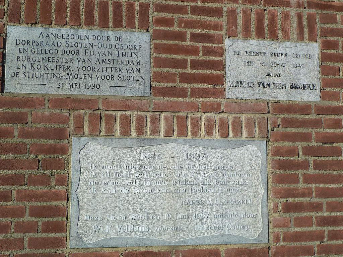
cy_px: 128
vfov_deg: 30.3
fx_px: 476
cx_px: 172
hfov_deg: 39.7
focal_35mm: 48
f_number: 5
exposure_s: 1/400
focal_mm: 7.9
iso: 80
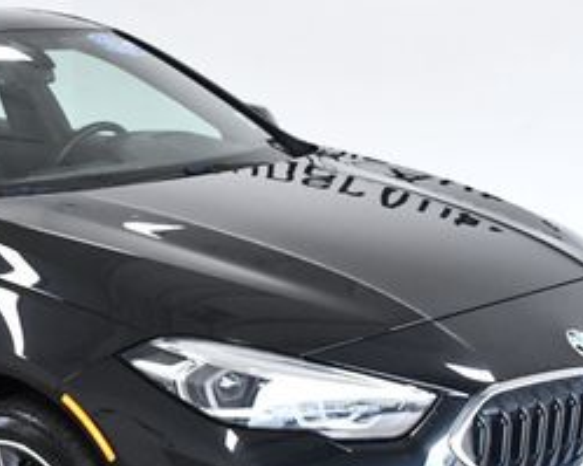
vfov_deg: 16.3
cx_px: 82
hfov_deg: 20.1
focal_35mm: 94
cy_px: 347
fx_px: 1621
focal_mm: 26
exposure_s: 1/250
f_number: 8
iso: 2500
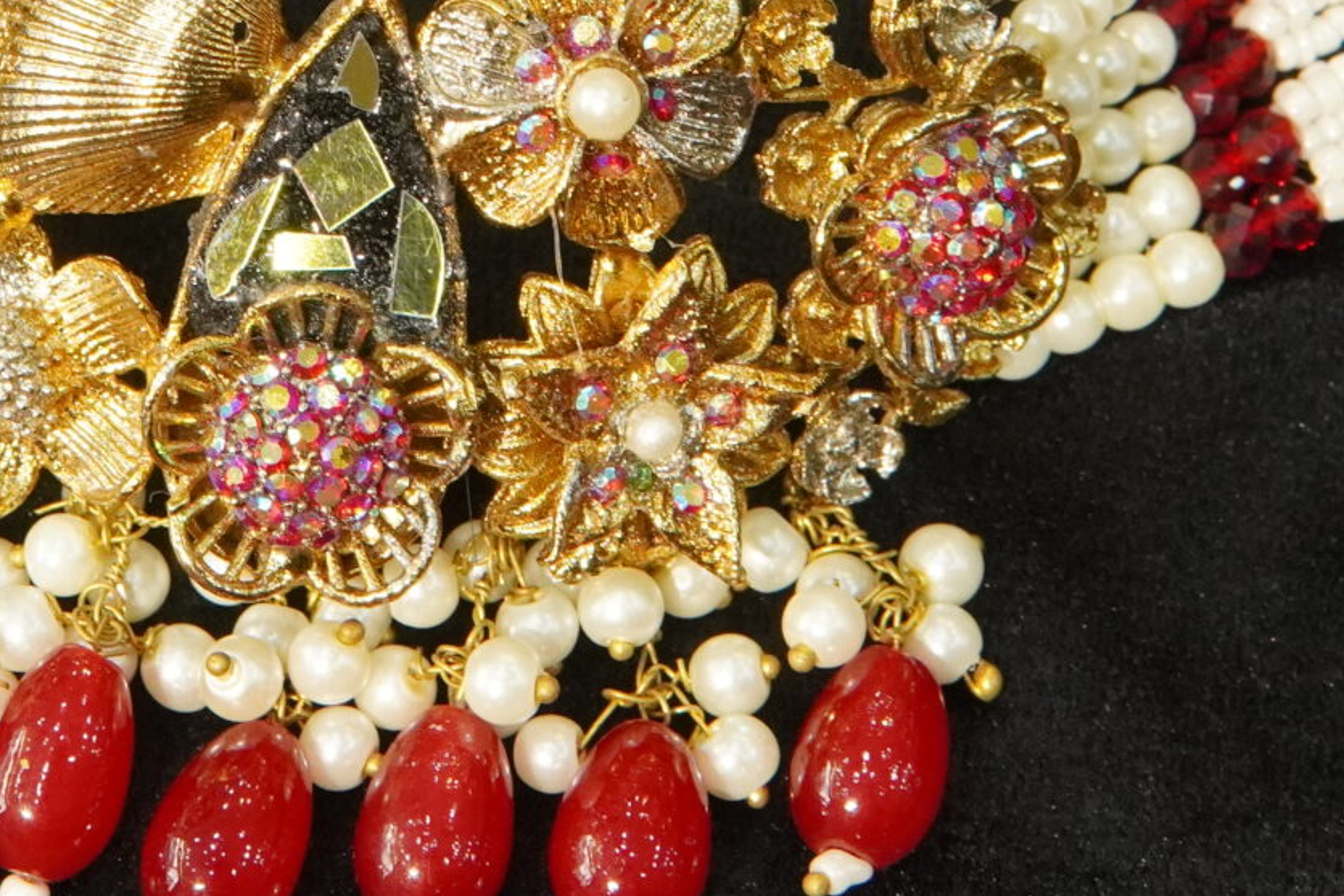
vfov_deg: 9.7
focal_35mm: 138
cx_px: 278
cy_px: -327
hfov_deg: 14.8
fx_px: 5153
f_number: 8
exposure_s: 1/80
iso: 2000
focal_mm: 30
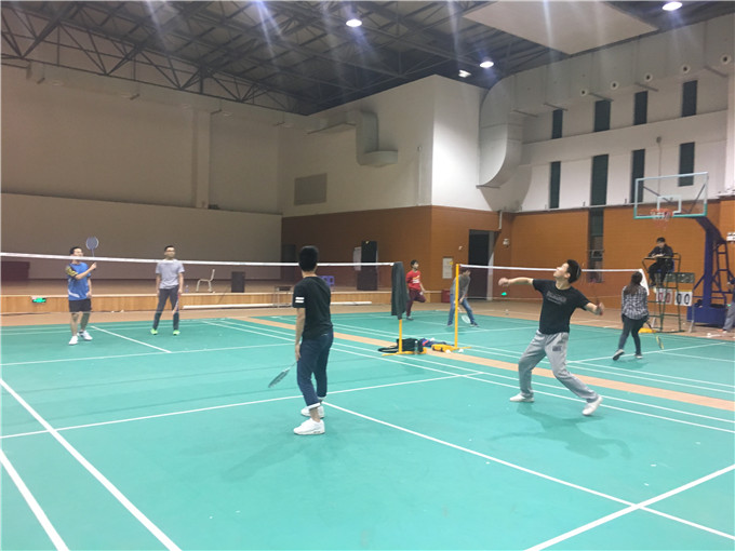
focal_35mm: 29
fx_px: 616
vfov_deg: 48.2
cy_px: 276
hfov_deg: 61.7
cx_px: 368
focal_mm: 4.15
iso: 160
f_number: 2.2
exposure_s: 1/33
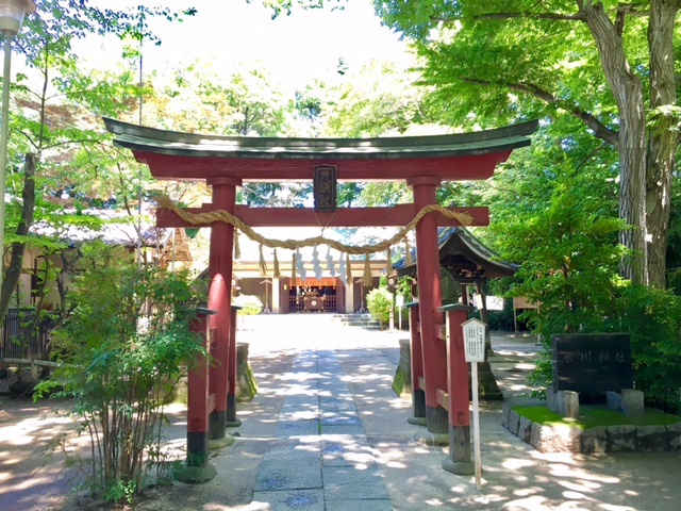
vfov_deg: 48.2
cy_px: 256
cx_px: 340
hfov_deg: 61.7
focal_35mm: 29
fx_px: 571
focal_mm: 4.15
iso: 25
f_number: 2.2
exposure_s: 1/40
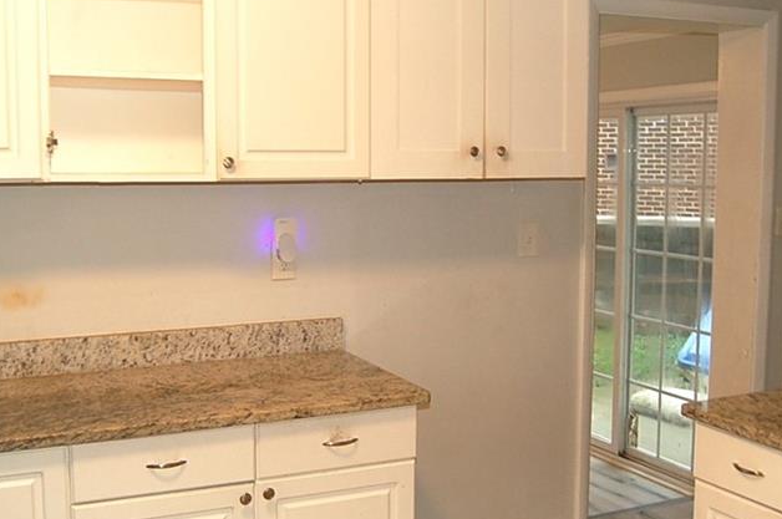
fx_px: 955
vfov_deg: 30.4
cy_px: 244
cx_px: 390
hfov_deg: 44.6
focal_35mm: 44
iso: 400
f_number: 3.5
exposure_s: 1/60
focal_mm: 18
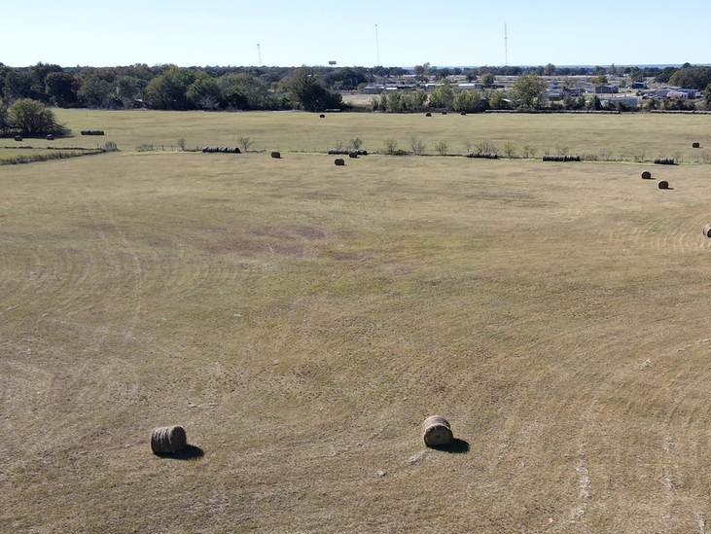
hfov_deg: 42.9
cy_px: 420
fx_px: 863
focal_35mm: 42
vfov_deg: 33.5
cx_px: 560
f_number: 2.8
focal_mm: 4.5
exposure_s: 1/500
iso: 100
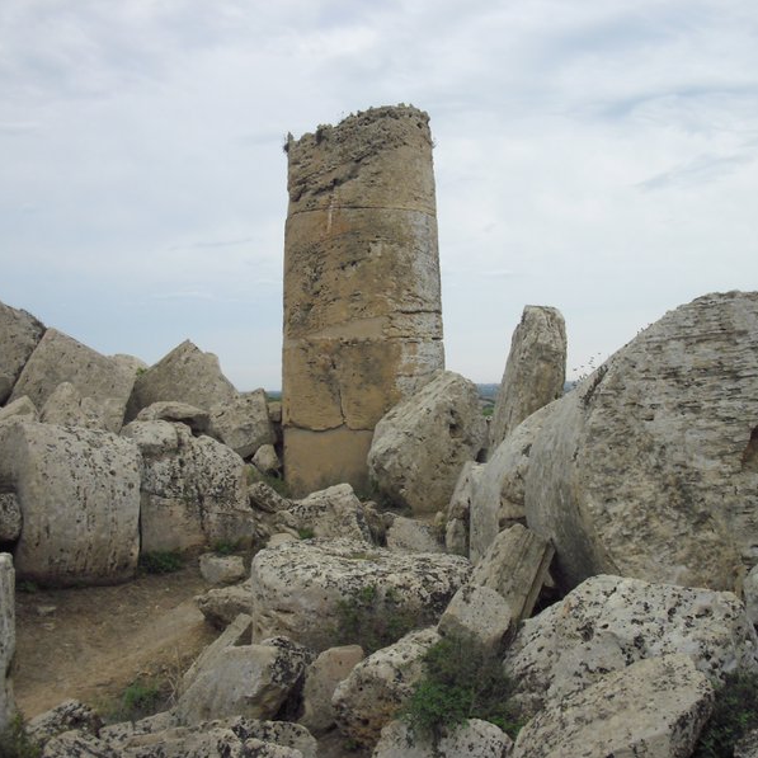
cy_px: 378
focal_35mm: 45
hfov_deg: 37.5
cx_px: 422
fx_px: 1115
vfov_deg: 37.6
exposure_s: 1/100
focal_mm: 6.2
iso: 100
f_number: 8
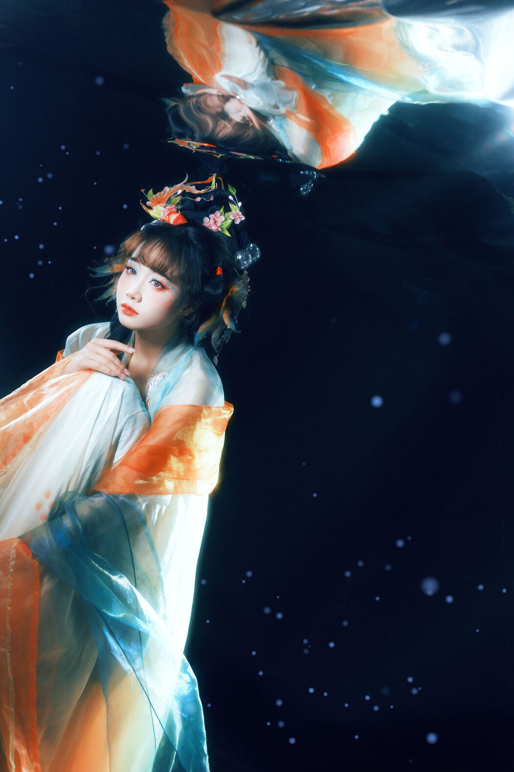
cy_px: 386
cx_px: 257
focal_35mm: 84
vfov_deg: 24.2
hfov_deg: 16.3
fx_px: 1799
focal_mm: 56
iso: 1000
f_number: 1.8
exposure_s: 1/640
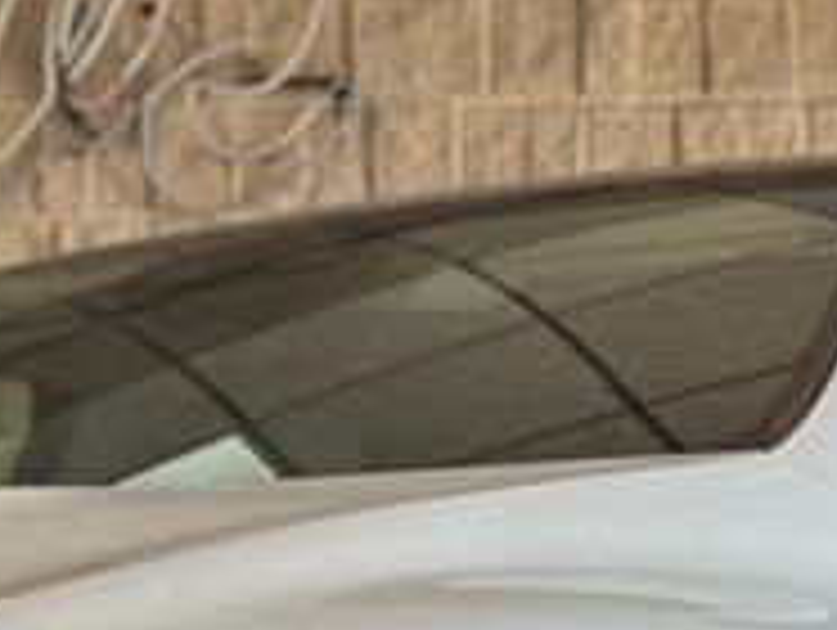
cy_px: 922
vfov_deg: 8.8
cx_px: -216
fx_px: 3995
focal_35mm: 165
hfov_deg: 11.7
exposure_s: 1/580
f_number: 1.78
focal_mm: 6.86
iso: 80
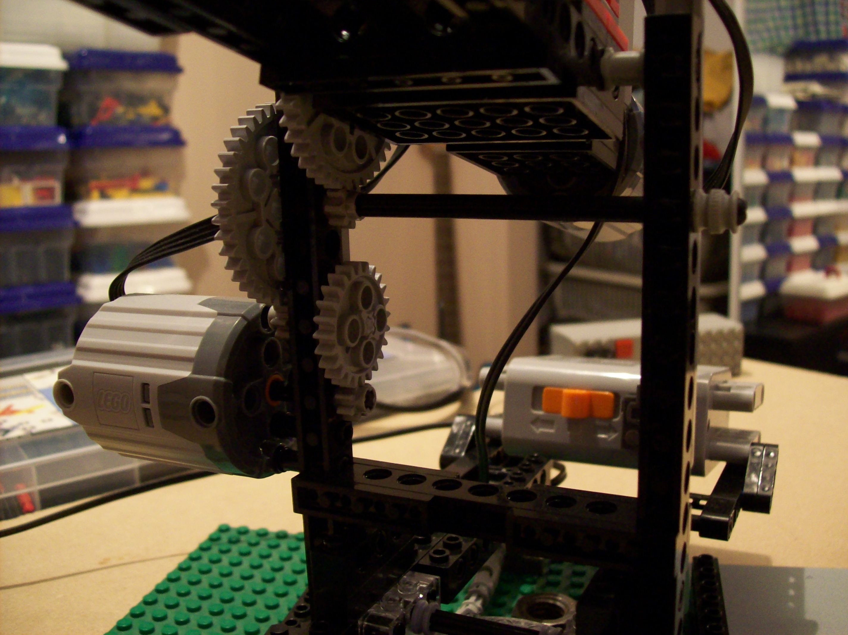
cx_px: 424
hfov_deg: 51.4
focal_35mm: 36
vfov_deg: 39.6
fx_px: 882
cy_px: 318
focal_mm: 6
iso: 200
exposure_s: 1/8
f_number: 2.7
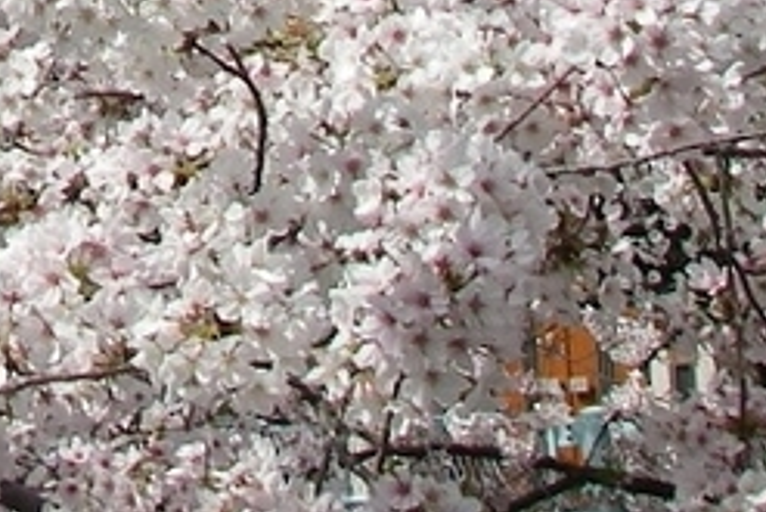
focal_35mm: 192
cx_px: -760
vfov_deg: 6.7
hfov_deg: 9.9
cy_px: -881
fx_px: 4088
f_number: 3.3
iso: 64
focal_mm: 6.3
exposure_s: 1/800
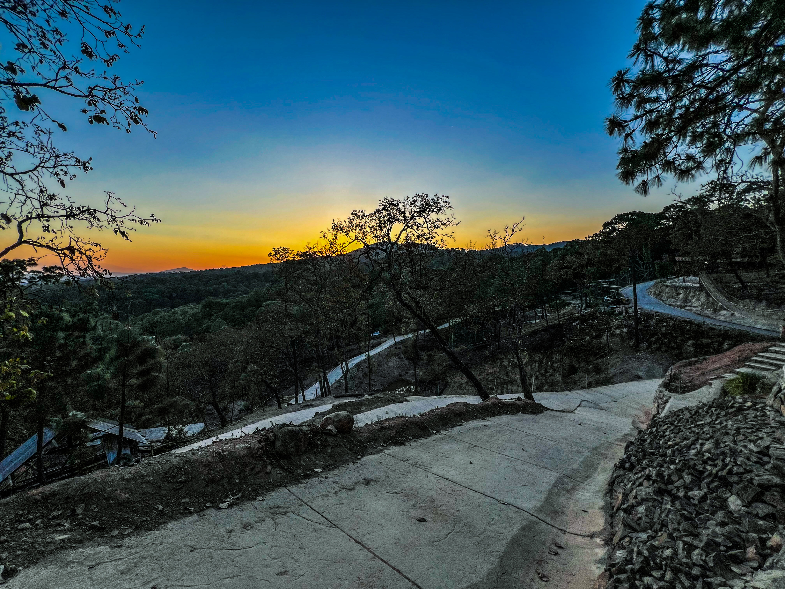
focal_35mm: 13
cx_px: 392
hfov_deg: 106.2
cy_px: 294
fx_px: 295
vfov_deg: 89.9
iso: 32
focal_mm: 1.57
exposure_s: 1/500
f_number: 1.8
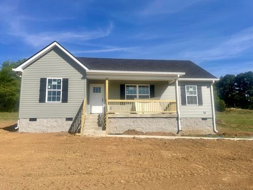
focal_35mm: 26
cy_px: 95
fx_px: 190
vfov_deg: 53.1
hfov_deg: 67.3
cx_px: 126
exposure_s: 1/5291
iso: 32
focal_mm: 4.2
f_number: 1.6
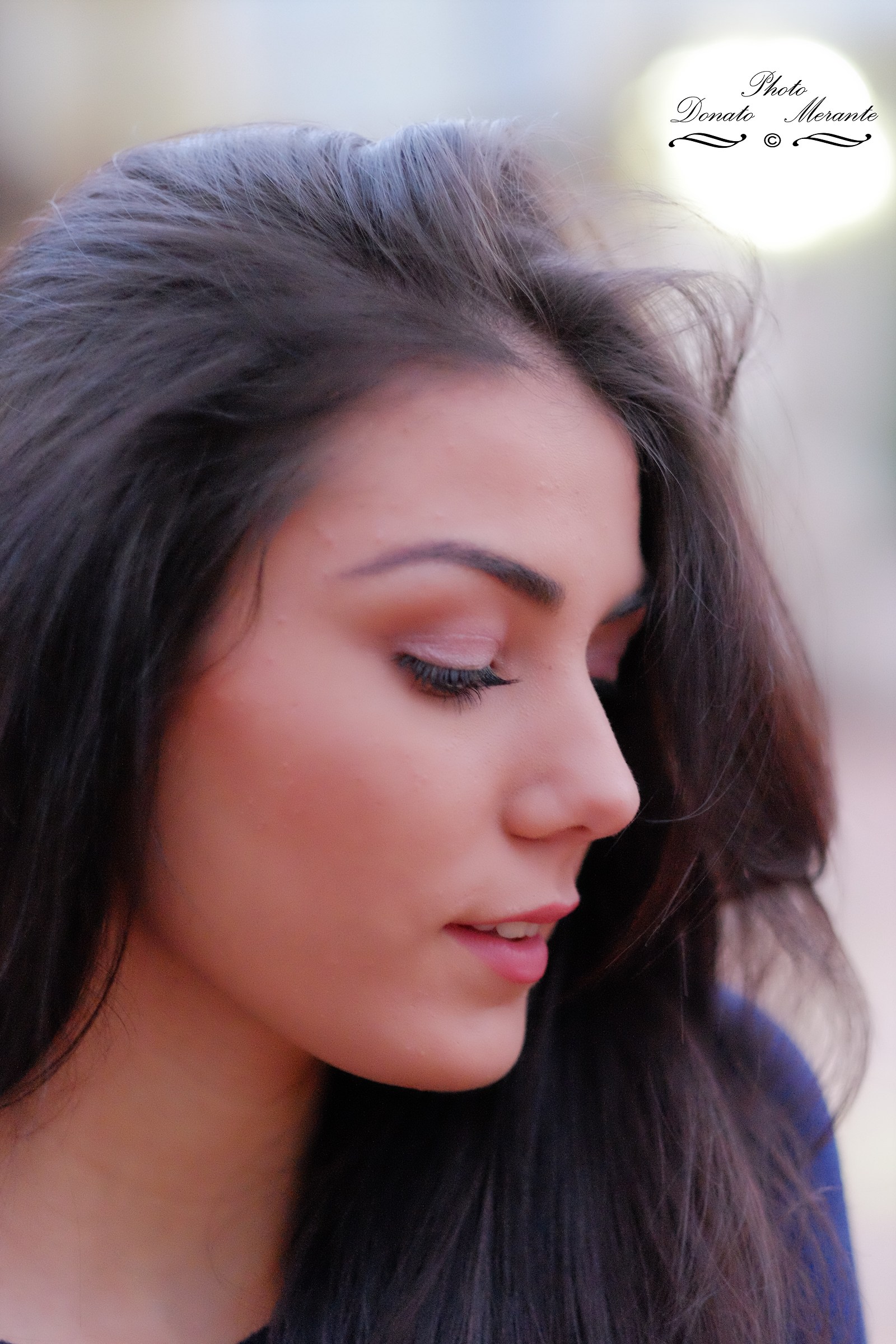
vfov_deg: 24.2
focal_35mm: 84
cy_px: 672
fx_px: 3136
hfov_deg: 16.3
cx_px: 448
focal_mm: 56
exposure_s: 1/58
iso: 6400
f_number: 1.2
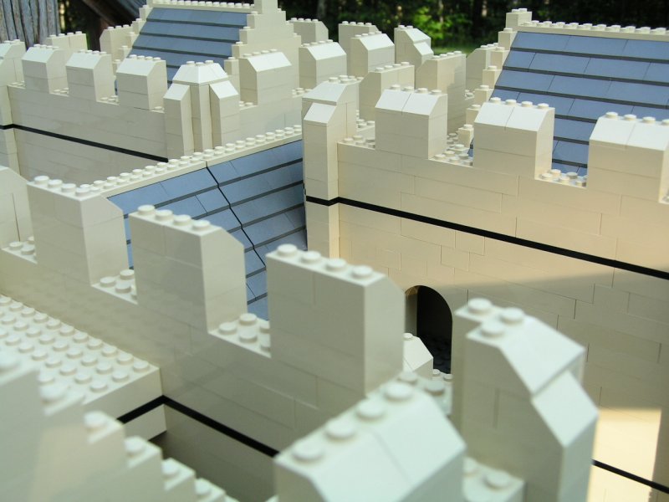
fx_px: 850
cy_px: 251
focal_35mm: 44
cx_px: 334
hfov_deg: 42.9
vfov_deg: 32.9
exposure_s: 1/80
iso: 50
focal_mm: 7.4
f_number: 3.5
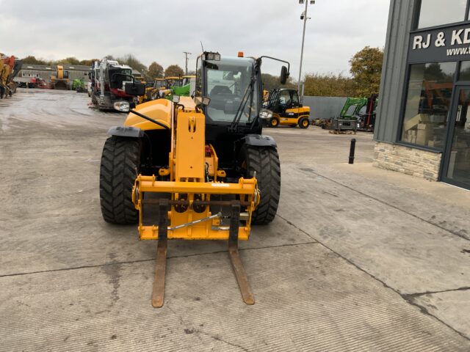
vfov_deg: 48.2
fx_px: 394
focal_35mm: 29
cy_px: 176
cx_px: 235
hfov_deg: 61.7
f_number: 1.8
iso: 40
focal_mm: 3
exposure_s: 1/122
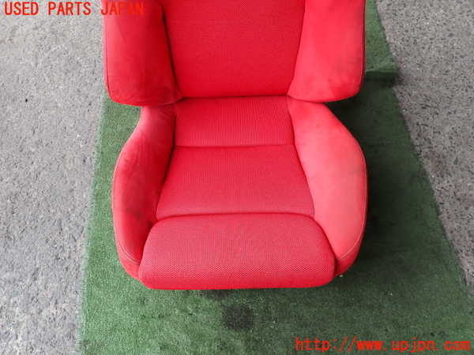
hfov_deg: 69.4
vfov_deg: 54.9
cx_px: 237
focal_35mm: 25
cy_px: 178
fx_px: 342
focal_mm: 4.5
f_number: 2.8
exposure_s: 1/100
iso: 100
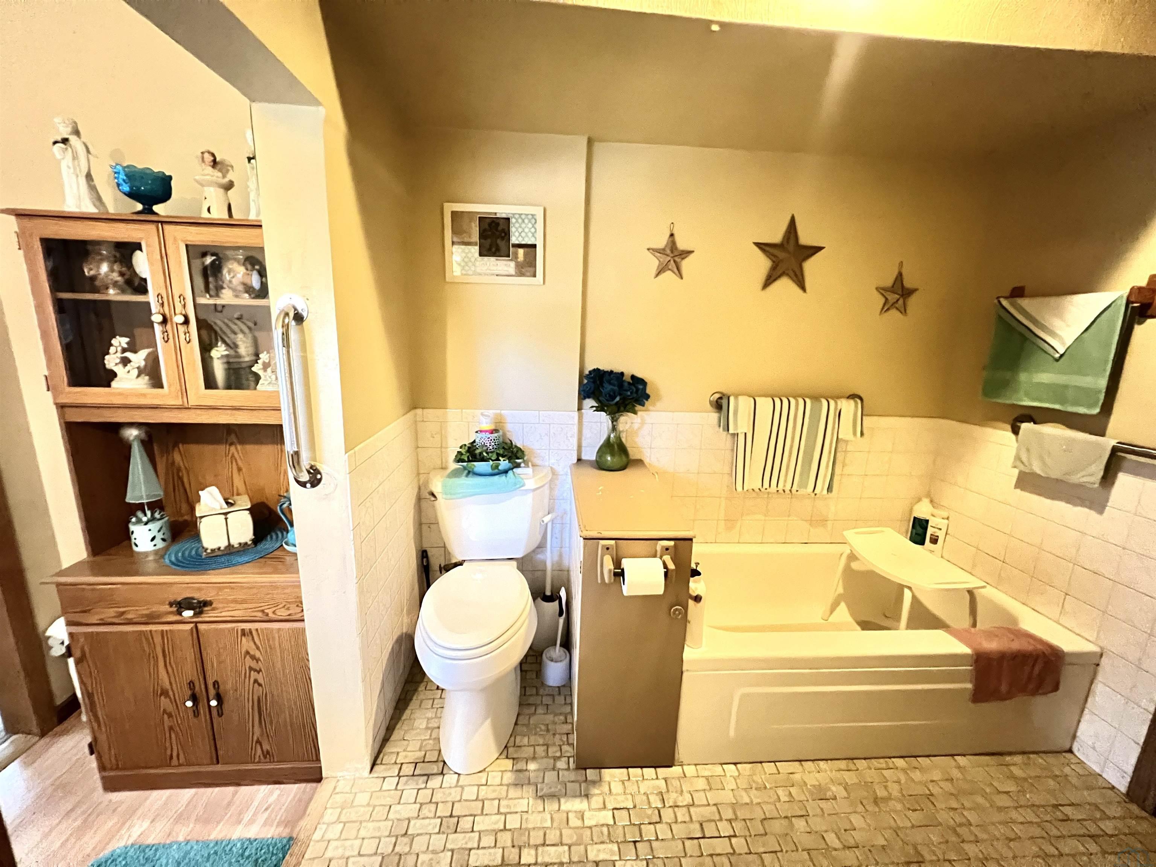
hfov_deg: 106.2
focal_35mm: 13
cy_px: 434
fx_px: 434
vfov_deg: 89.9
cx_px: 578
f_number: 1.8
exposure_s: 1/30
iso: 2000
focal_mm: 1.57
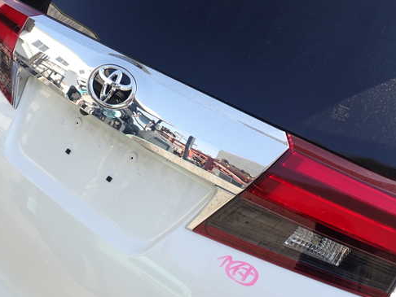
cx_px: 175
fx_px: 423
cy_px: 164
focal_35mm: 37
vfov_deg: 38.7
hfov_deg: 50.0
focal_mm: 5.4
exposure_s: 1/400
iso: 100
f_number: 3.2
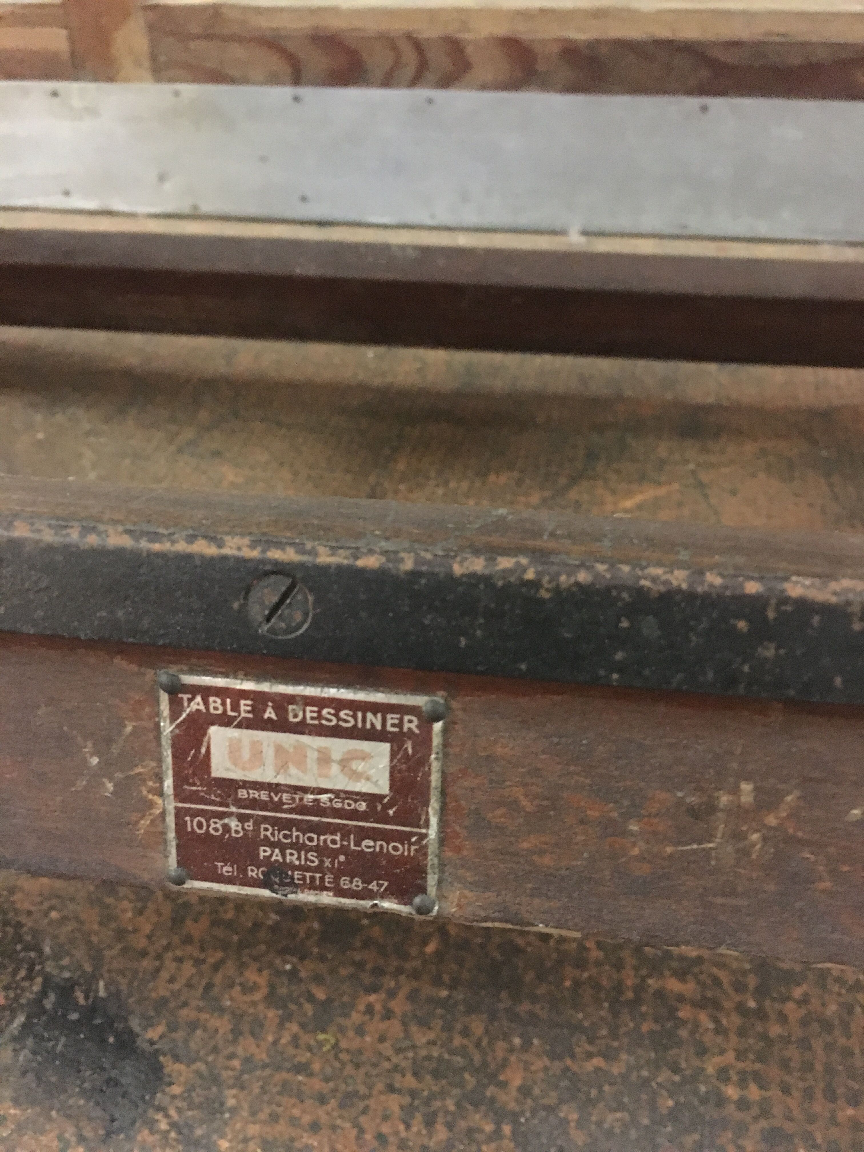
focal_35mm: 29
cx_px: 432
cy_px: 576
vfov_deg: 61.7
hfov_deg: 48.2
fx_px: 965
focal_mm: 4.15
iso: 500
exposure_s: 1/17
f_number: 2.2
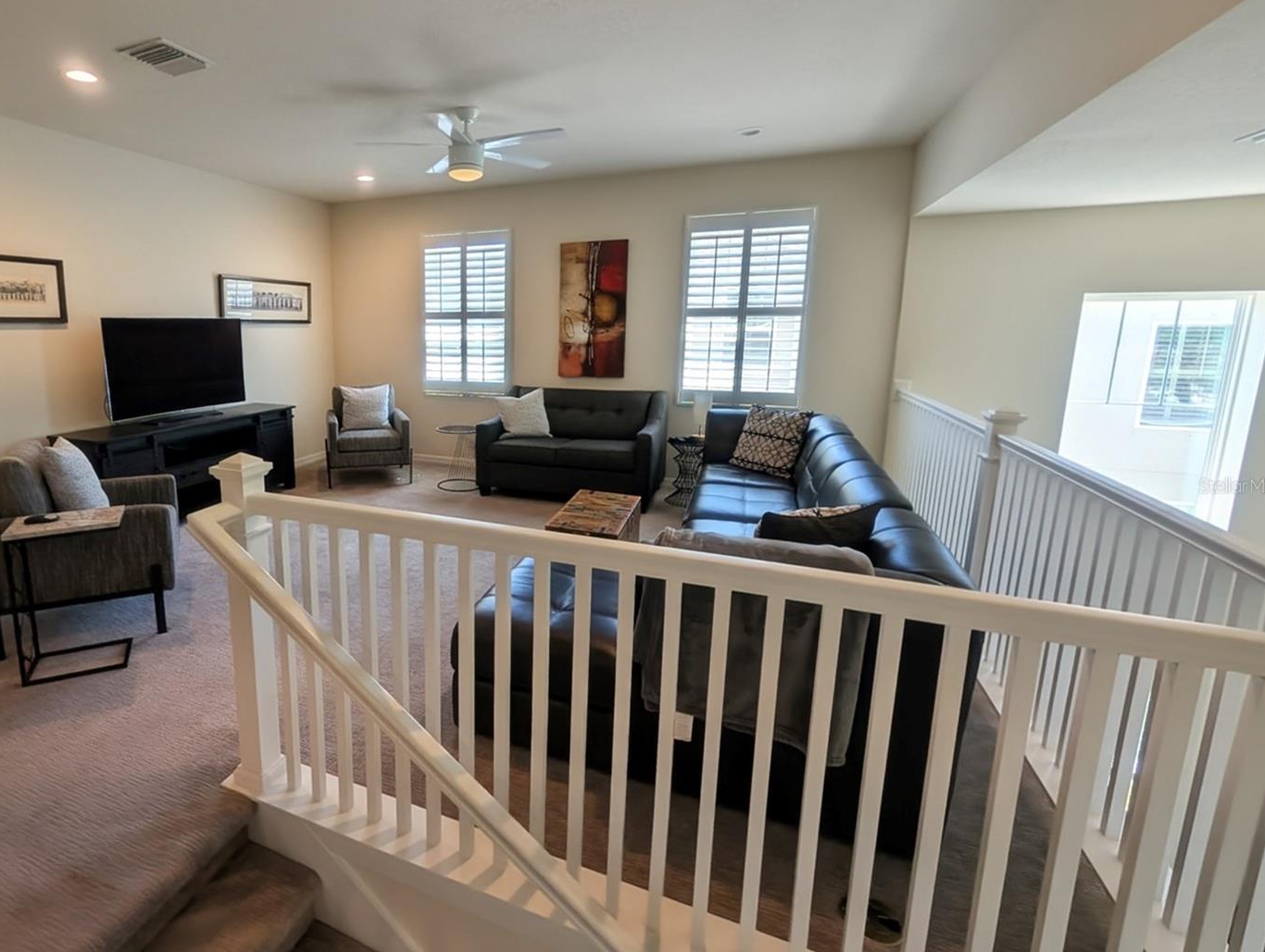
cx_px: 548
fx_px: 512
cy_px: 486
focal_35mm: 14
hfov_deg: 101.4
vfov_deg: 85.8
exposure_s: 1/151
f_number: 1.7
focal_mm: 2.02
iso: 48
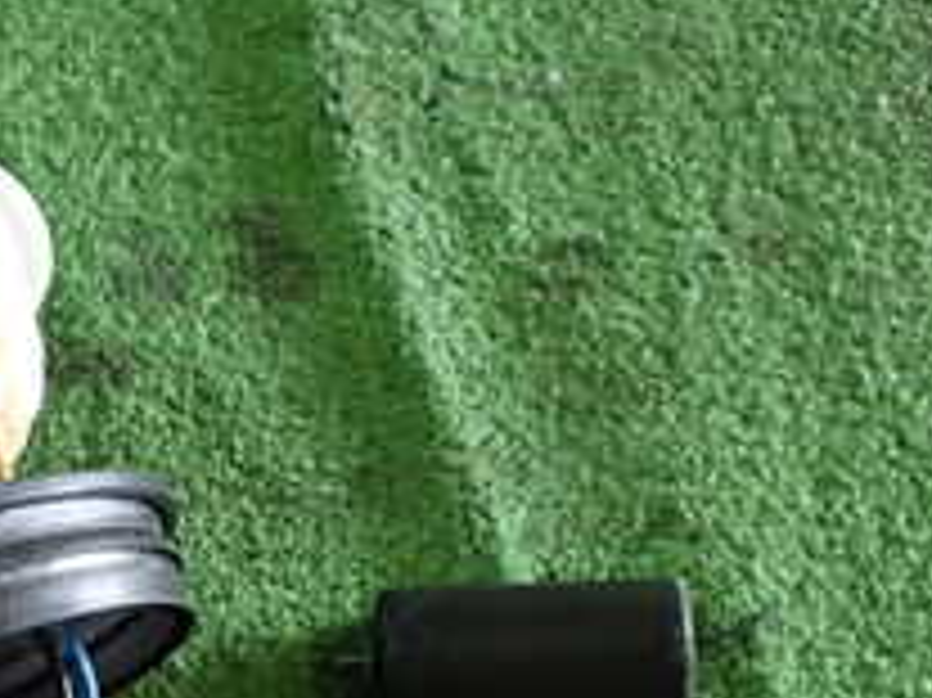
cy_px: 703
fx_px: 2341
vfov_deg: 16.6
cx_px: 117
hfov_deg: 22.1
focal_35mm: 87
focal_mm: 5.4
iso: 320
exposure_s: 1/30
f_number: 2.3
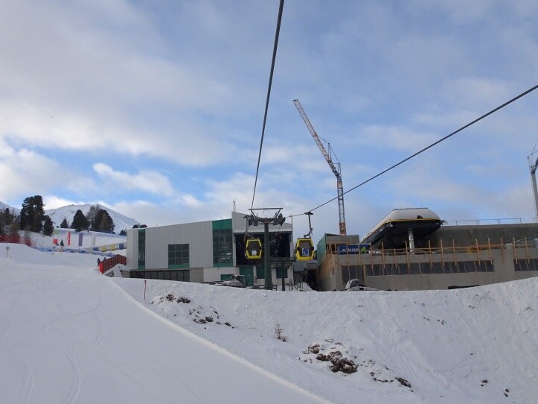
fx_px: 528
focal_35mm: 34
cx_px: 233
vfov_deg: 41.8
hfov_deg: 53.8
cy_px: 214
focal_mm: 4.1
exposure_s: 1/640
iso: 80
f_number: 3.5
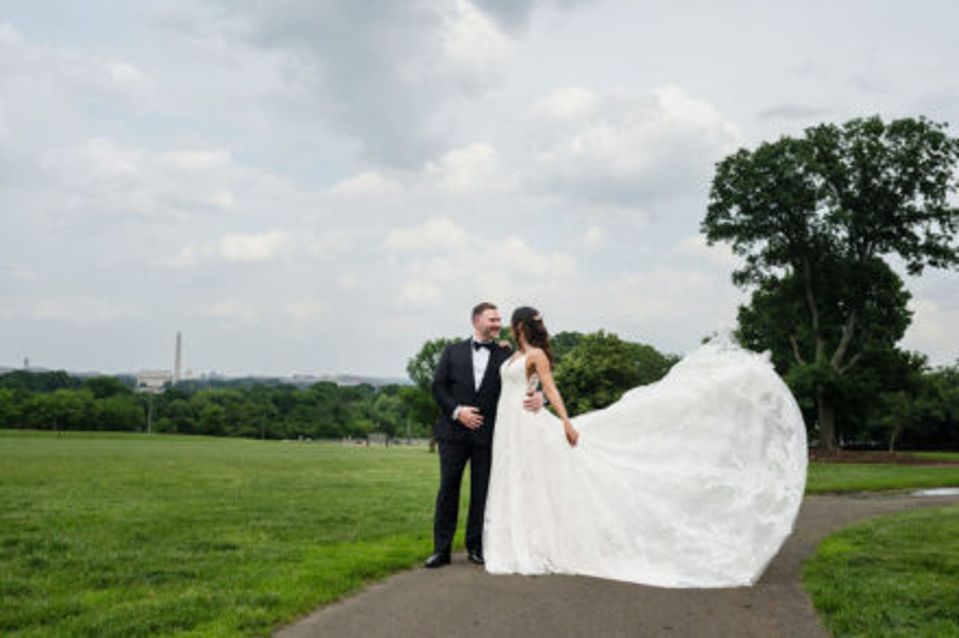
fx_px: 932
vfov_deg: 37.8
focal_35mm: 35
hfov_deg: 54.5
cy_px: 319
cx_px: 480
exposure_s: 1/1600
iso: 100
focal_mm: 35
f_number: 5.6
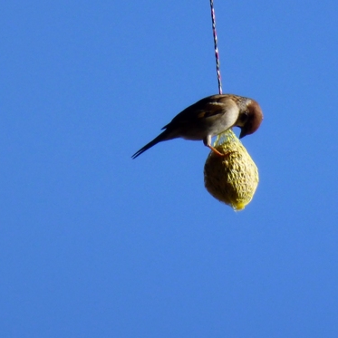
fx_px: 16095
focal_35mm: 1457
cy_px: 138
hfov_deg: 1.2
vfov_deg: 1.2
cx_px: 246
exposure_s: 1/250
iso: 100
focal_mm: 86
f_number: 6.4
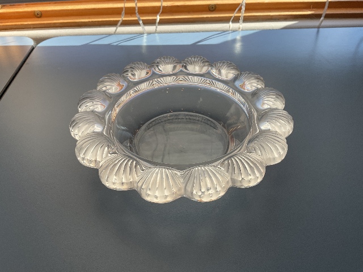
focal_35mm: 29
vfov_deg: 48.2
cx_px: 182
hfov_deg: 61.7
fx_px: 304
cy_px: 136
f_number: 1.8
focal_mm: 3
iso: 20
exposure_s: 1/120
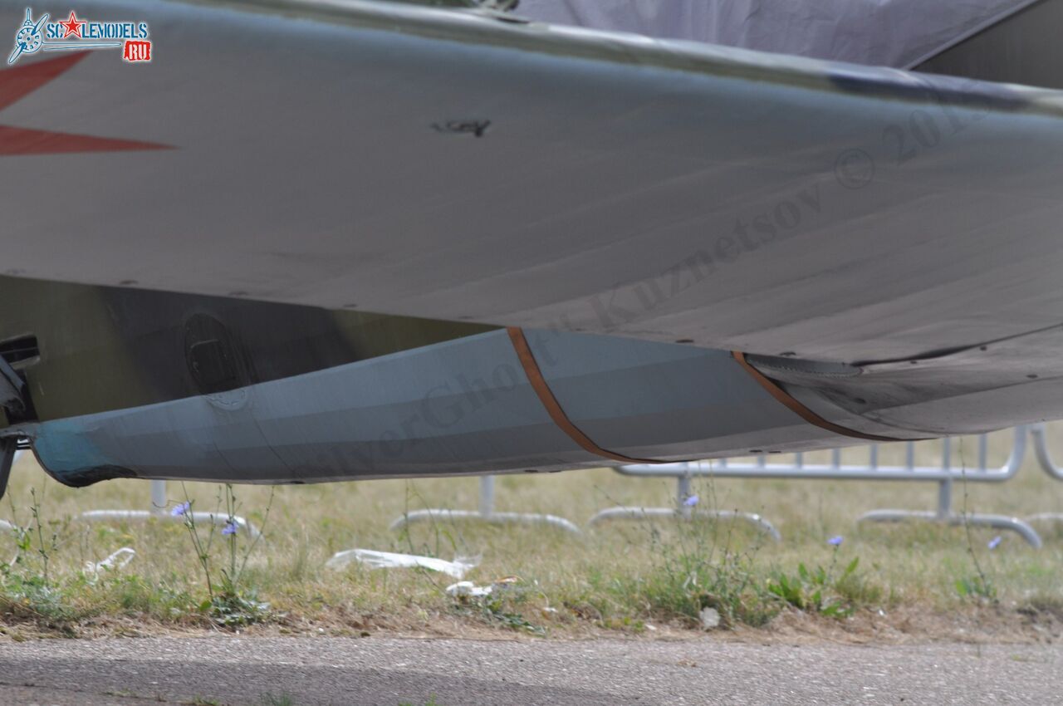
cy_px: 353
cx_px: 532
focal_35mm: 315
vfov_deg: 4.4
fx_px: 9289
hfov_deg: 6.5
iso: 200
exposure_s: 1/250
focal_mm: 210
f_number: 8
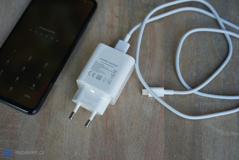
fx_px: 365
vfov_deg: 24.6
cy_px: 80
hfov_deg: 36.2
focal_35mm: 55
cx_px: 120
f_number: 4.5
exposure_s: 1/250
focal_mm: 55
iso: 1600
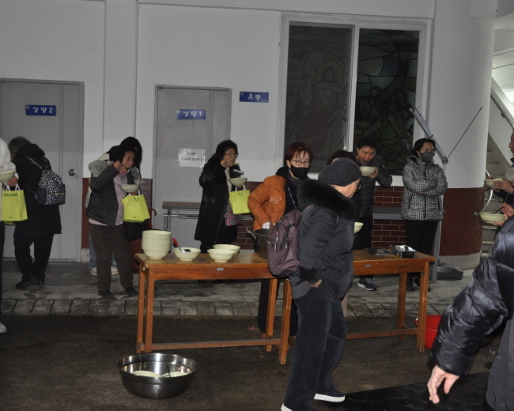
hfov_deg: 41.1
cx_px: 229
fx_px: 685
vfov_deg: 33.4
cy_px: 203
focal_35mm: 45
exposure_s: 1/60
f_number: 4
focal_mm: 26
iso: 800
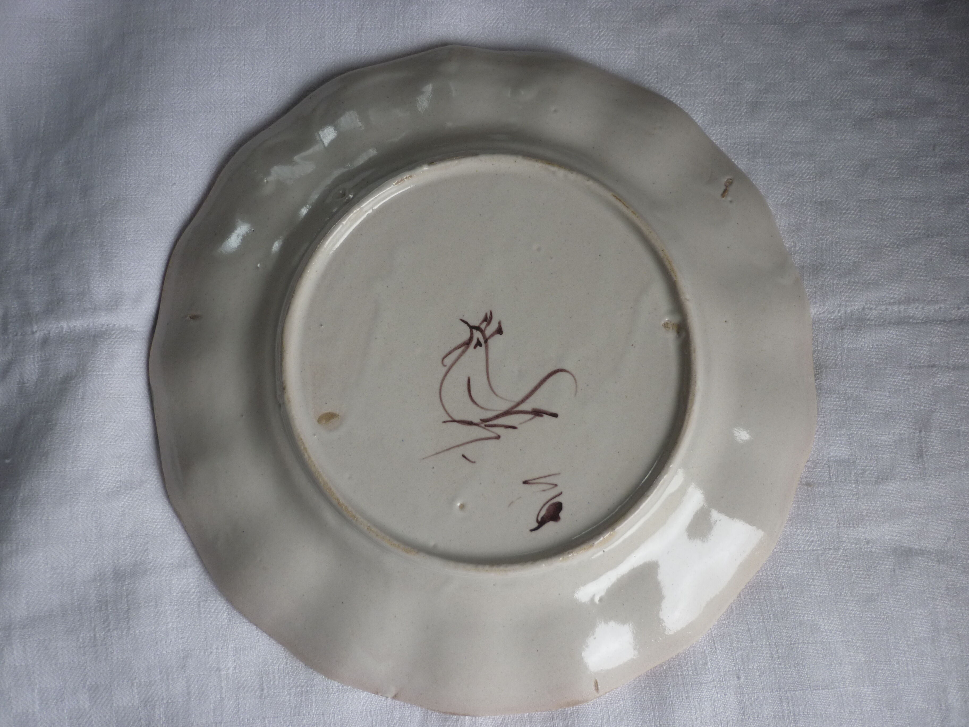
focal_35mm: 33
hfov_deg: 55.4
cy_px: 364
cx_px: 484
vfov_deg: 42.9
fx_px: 924
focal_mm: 5.5
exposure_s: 1/80
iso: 80
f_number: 2.8
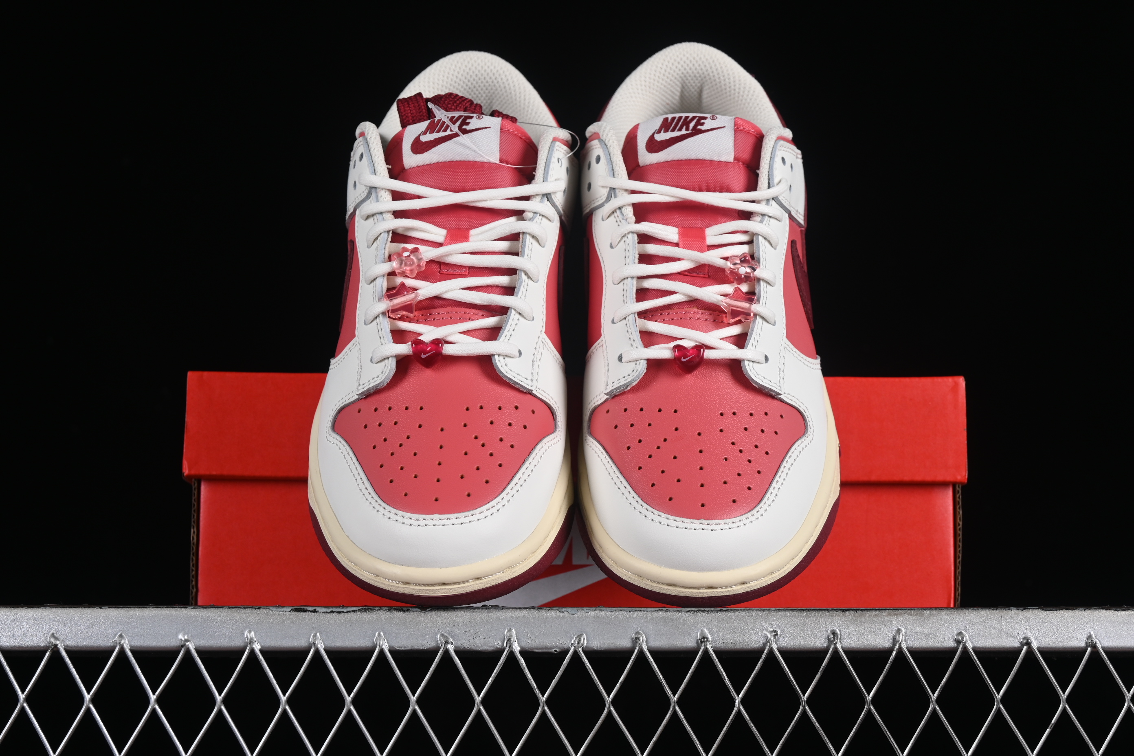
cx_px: 567
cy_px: 378
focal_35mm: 75
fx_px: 2362
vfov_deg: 18.2
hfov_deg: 27.0
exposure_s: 1/80
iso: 160
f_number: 8
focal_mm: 50
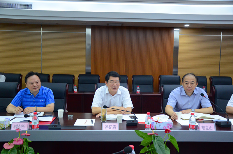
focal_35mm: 36
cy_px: 77
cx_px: 116
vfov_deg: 36.7
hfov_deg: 53.2
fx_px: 232
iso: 1600
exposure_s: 1/60
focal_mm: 24
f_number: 4
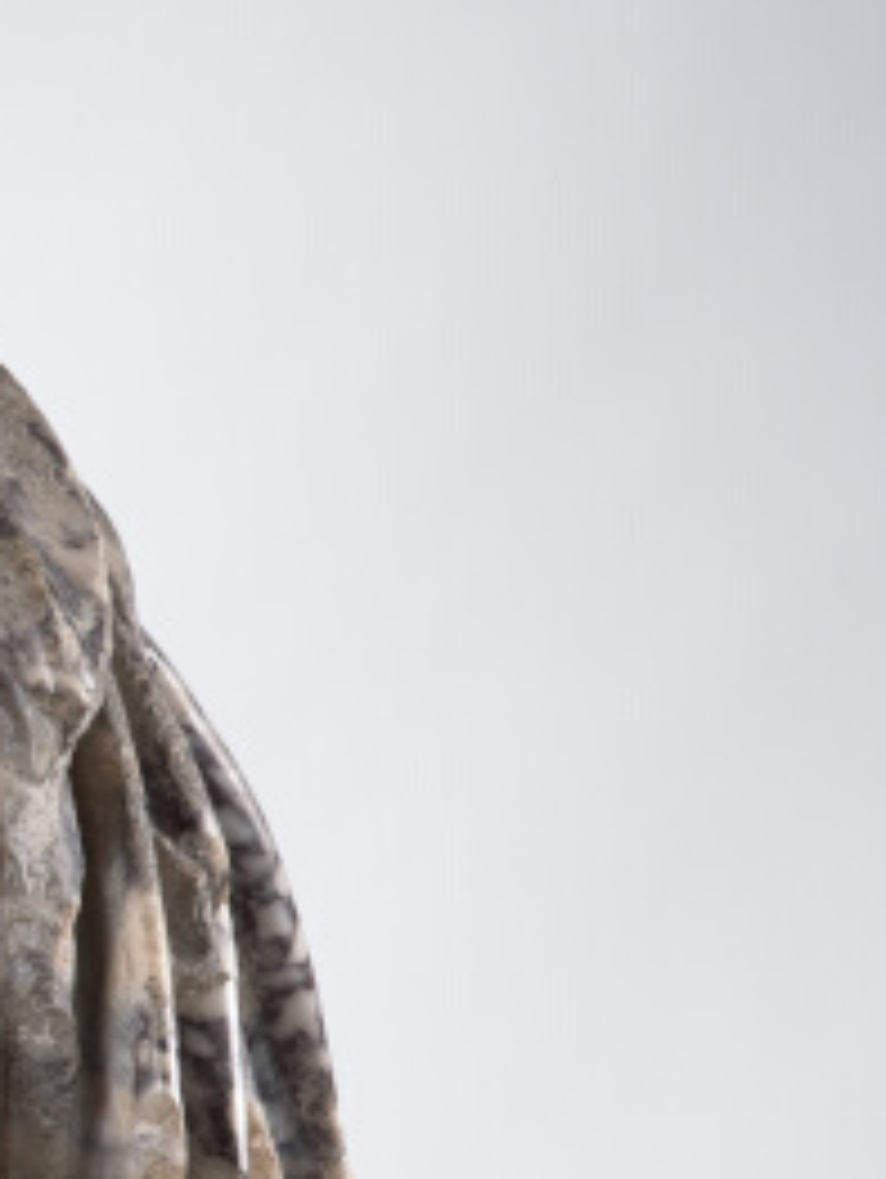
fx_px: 10903
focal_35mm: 320
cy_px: 1127
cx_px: -1093
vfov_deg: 6.2
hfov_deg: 4.6
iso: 200
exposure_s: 1/125
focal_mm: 80
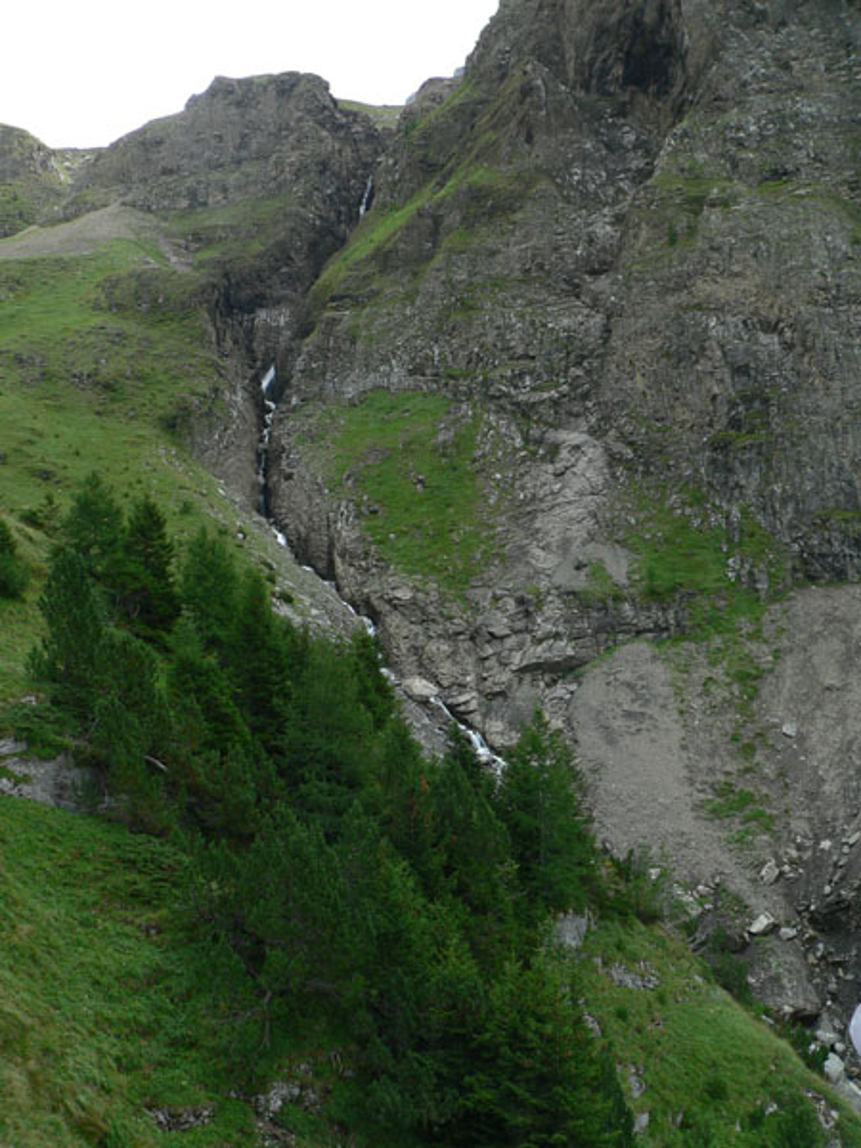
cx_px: 430
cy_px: 574
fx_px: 1194
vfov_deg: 51.4
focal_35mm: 36
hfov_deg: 39.7
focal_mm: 6
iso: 80
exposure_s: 1/160
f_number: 4
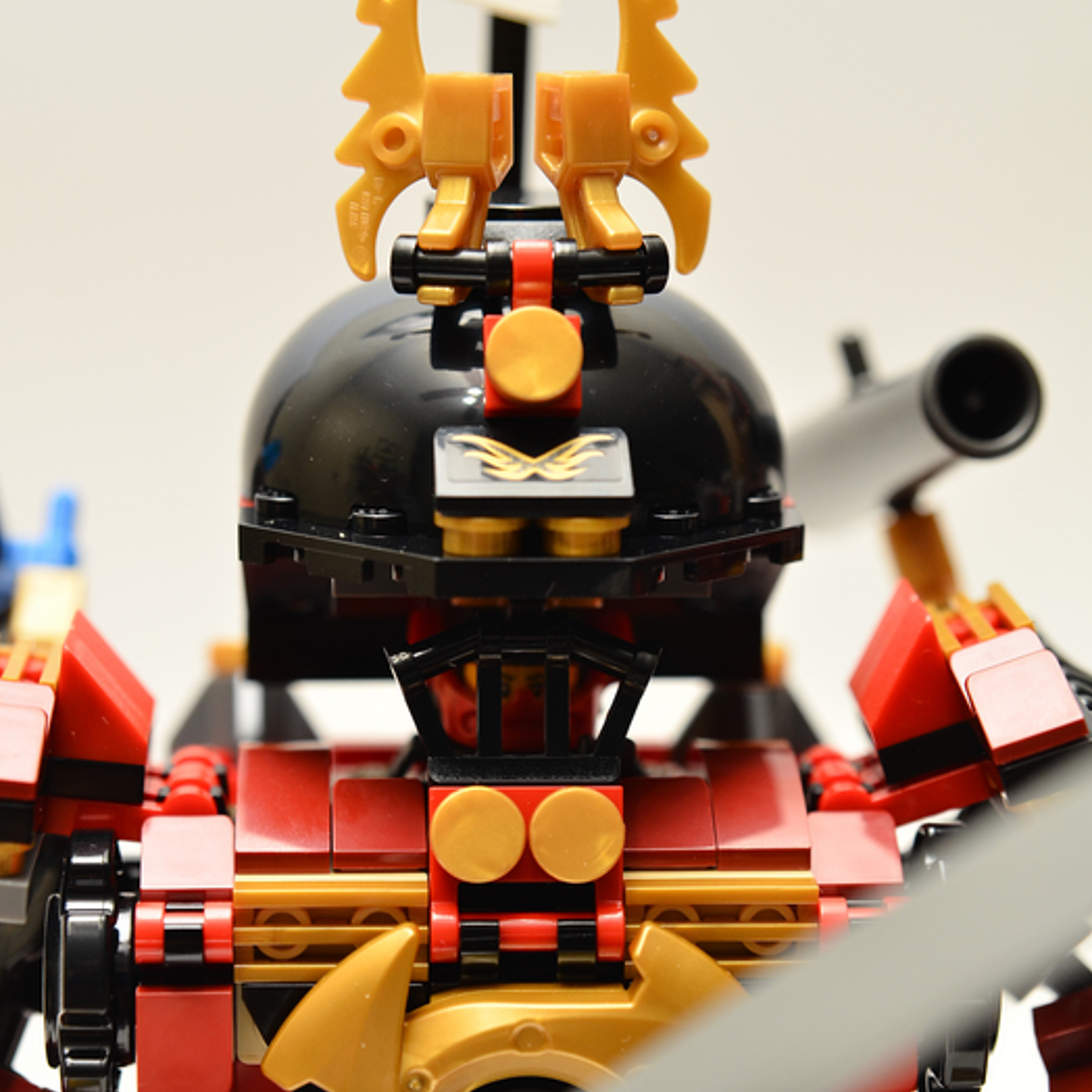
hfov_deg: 12.8
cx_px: 545
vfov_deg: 12.8
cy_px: 704
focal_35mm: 136
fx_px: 4854
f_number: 4.5
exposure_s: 1/125
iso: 400
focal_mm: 70
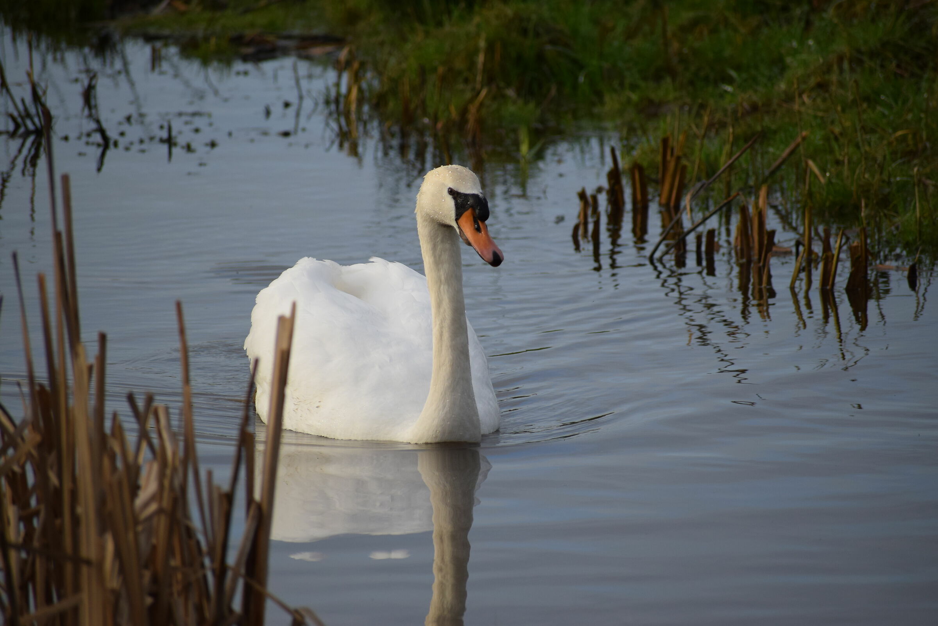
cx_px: 469
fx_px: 11724
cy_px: 313
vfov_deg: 3.1
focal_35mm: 450
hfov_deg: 4.6
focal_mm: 300
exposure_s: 1/1250
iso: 400
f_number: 6.3
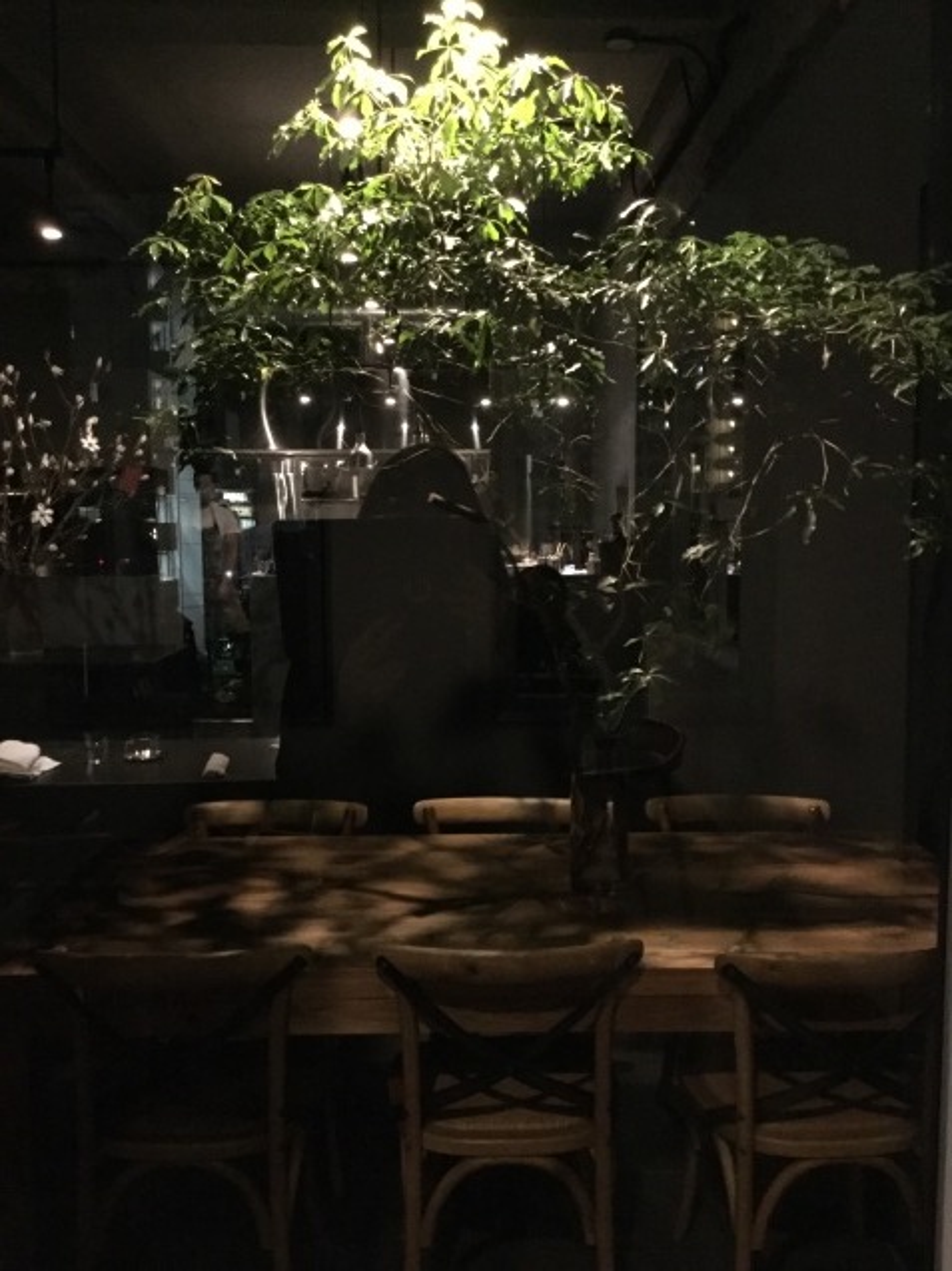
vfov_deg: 58.4
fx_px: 1138
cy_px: 636
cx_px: 476
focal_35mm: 31
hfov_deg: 45.4
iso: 800
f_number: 2.4
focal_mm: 3.3
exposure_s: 1/15
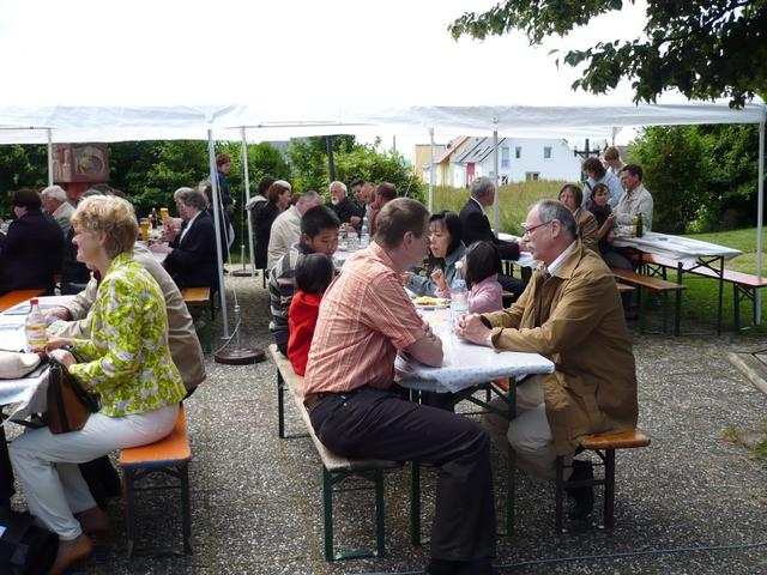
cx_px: 384
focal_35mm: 38
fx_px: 842
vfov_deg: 37.7
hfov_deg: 49.0
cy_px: 288
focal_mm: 5.8
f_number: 2.8
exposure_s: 1/500
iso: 100
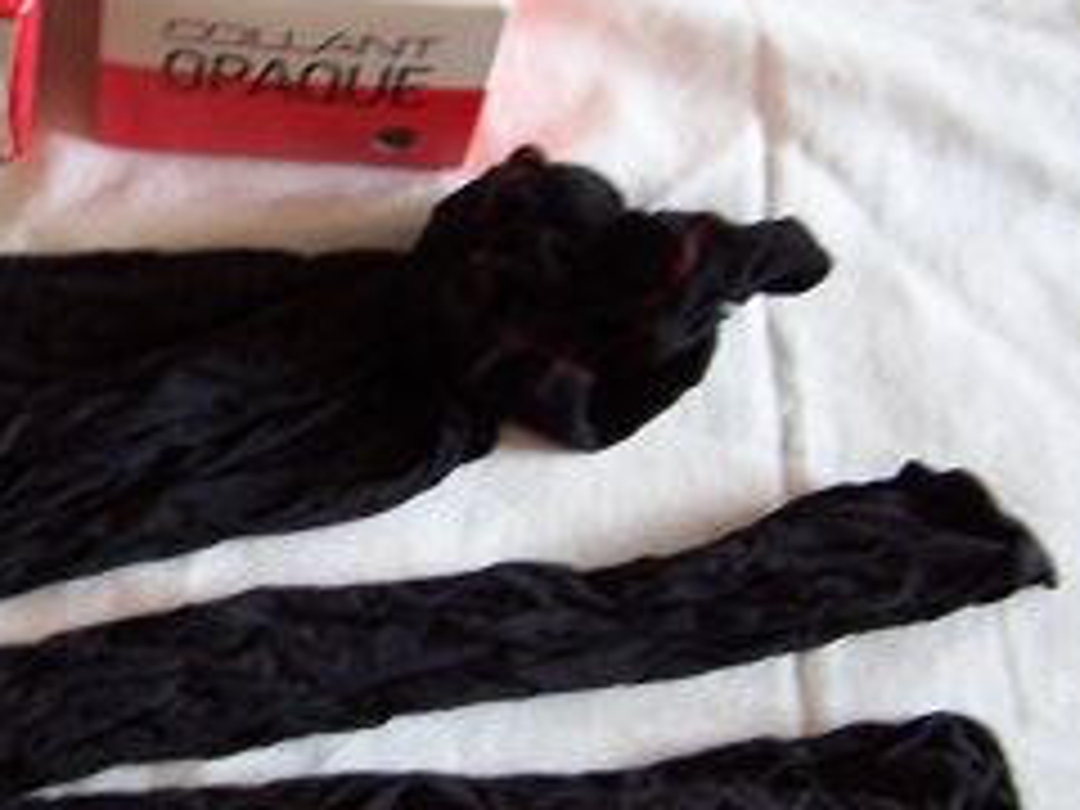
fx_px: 2371
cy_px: 396
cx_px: 68
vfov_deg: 19.4
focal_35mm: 76
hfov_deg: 24.8
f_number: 2.8
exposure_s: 1/10
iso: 140
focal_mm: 6.3
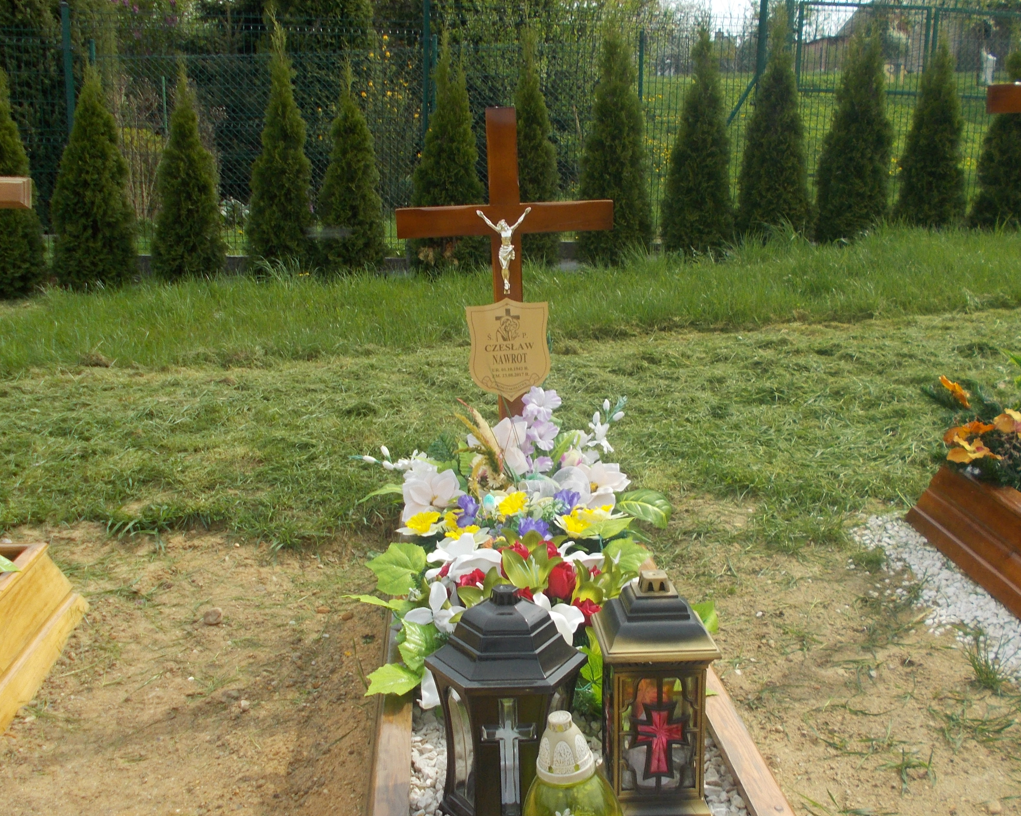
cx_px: 521
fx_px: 1118
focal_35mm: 37
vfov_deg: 40.1
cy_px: 421
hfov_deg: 49.1
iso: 80
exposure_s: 1/160
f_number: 8
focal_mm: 4.6
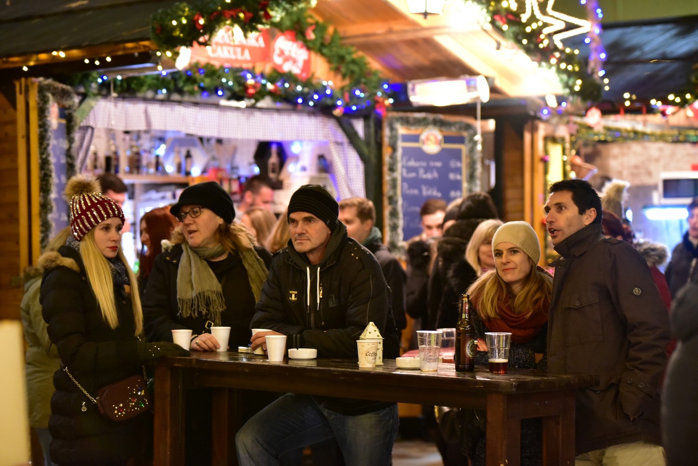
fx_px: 2036
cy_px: 233
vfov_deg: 13.1
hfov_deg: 19.4
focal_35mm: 105
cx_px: 349
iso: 5000
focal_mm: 105
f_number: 3.2
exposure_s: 1/50
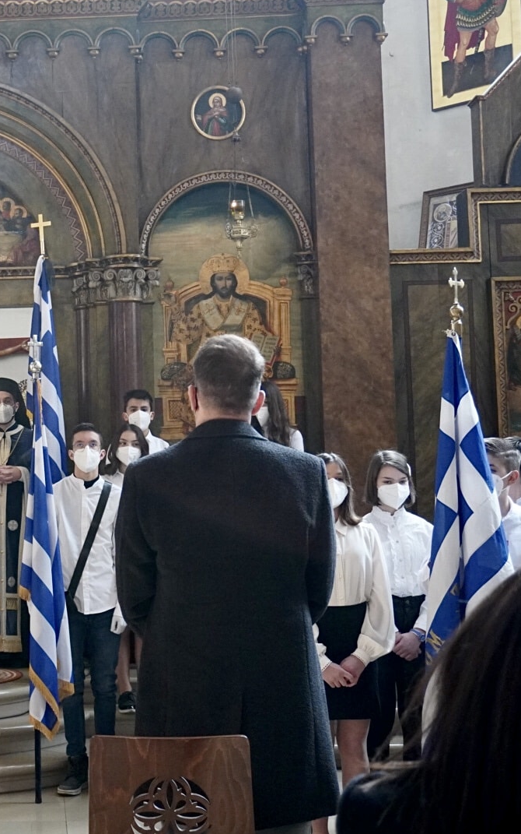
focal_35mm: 60
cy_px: 418
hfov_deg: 20.7
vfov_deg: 34.0
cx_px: -41
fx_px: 1362
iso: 2000
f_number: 4.5
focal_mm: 26
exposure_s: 1/160
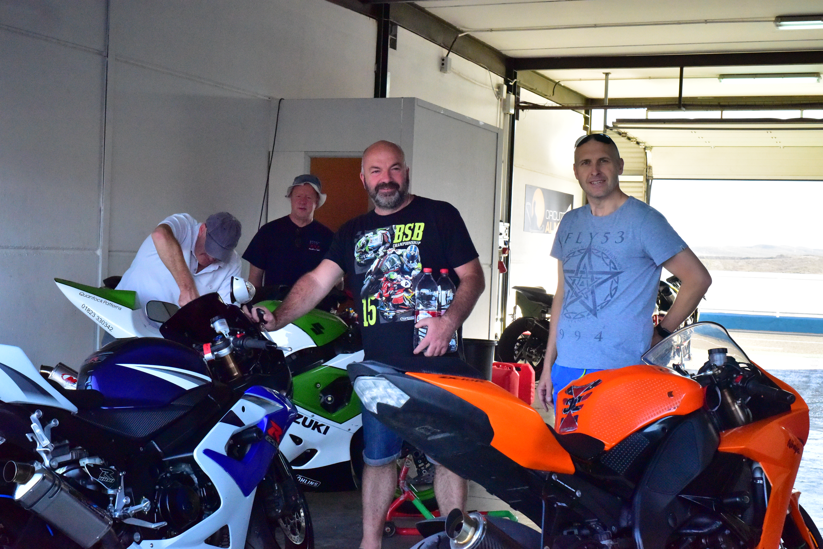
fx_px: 1143
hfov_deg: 39.6
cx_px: 412
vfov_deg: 27.0
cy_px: 274
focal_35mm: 50
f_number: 11
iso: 12800
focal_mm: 50
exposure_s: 1/1250
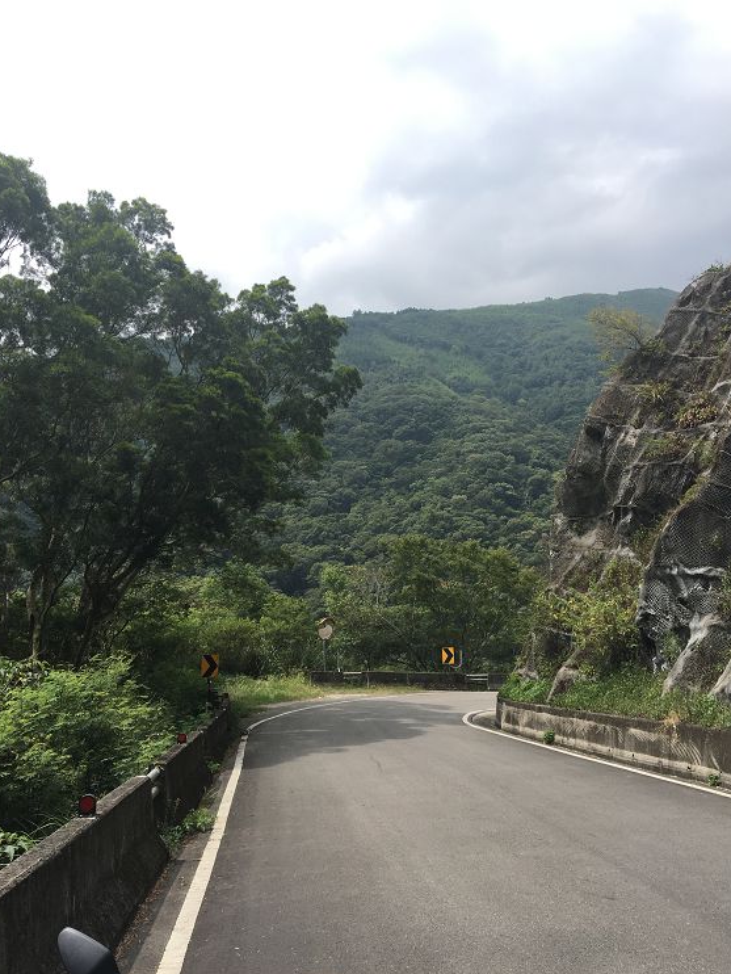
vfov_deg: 59.9
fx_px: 844
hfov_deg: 46.8
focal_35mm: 30
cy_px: 503
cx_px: 365
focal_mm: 4.15
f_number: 2.2
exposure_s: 1/1202
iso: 25
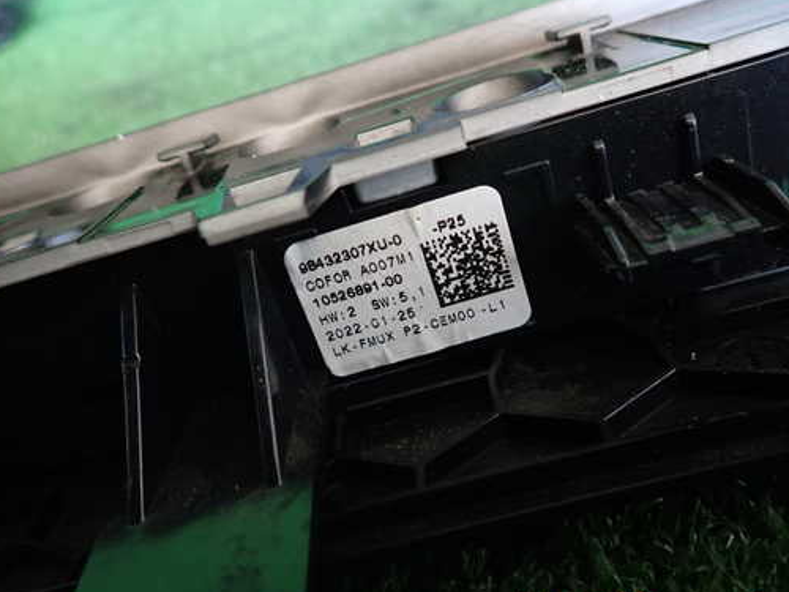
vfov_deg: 46.8
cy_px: 275
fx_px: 684
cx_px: 404
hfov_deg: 60.0
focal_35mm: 30
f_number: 2
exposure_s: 1/30
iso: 320
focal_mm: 4.5
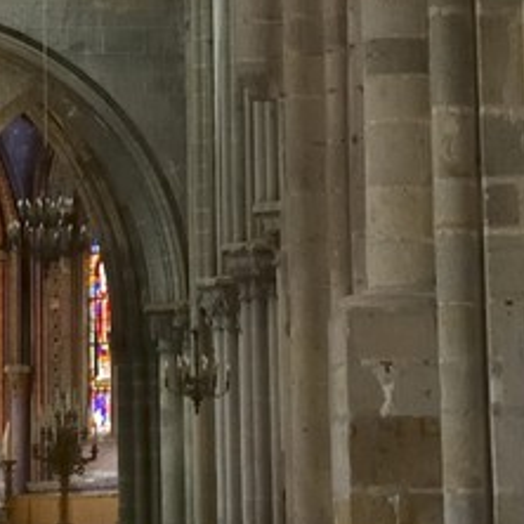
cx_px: -105
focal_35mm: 294
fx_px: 5035
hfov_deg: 5.9
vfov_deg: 5.7
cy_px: -767
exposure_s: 1/30
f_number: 4.5
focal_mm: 48
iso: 1600
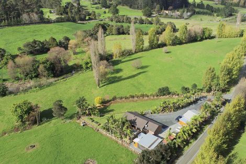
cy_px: 82
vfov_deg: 53.1
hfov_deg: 73.8
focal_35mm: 24
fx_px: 164
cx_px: 123
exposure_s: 1/640
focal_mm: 8.8
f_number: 6.3
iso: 100
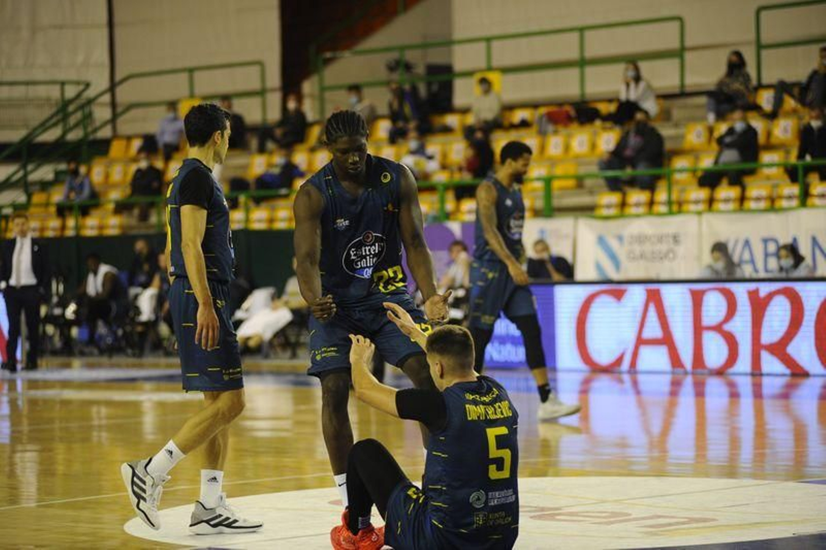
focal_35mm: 125
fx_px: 2867
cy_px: 275
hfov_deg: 16.4
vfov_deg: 11.0
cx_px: 413
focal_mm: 125
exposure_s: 1/800
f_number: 2.8
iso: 2500
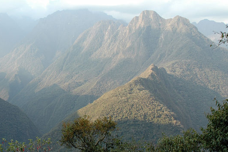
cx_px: 38
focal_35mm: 46
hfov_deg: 40.6
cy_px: 106
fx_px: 291
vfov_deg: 28.9
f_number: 8
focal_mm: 18
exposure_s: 1/60
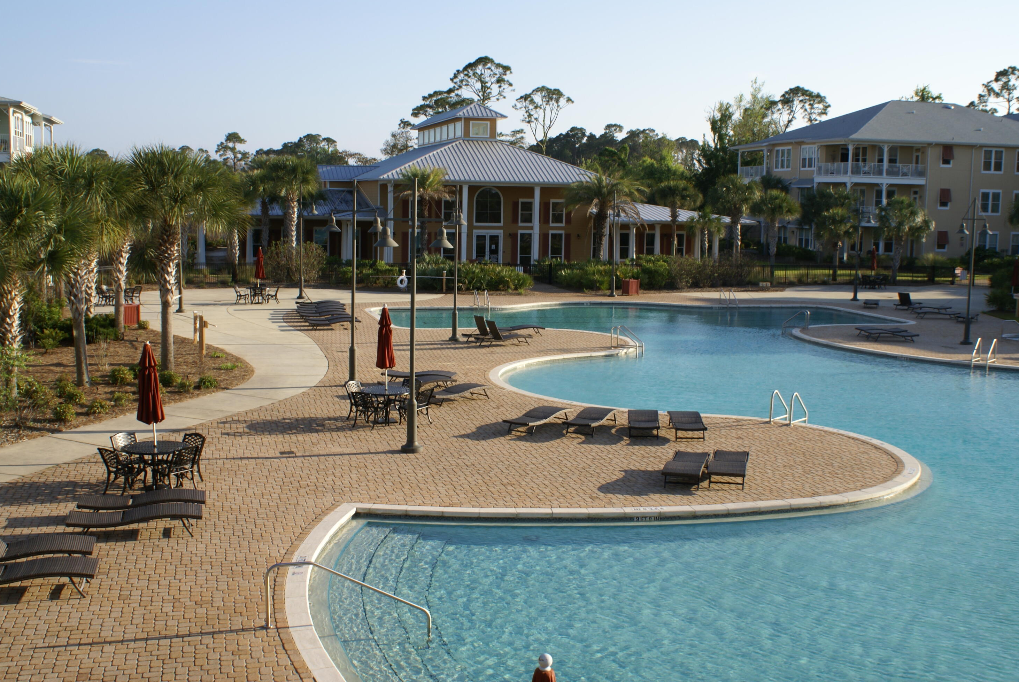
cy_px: 349
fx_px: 1134
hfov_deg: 48.4
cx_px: 501
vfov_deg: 33.5
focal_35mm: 40
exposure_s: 1/80
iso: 100
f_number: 11
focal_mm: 26
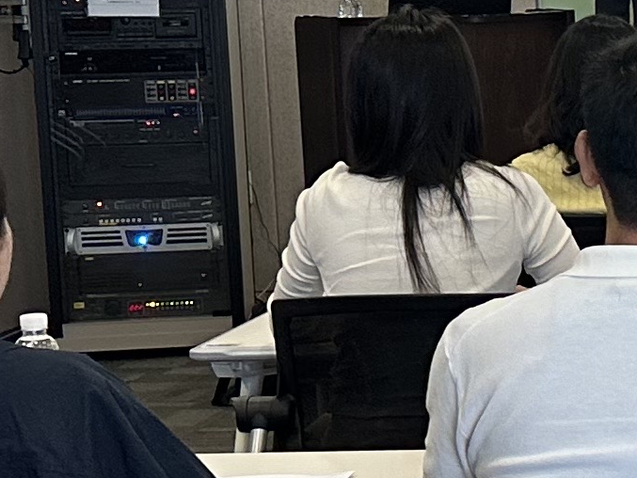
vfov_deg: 10.4
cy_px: 265
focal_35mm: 143
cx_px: 1217
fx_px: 2632
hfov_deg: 12.4
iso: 160
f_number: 1.78
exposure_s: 1/120
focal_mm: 6.86
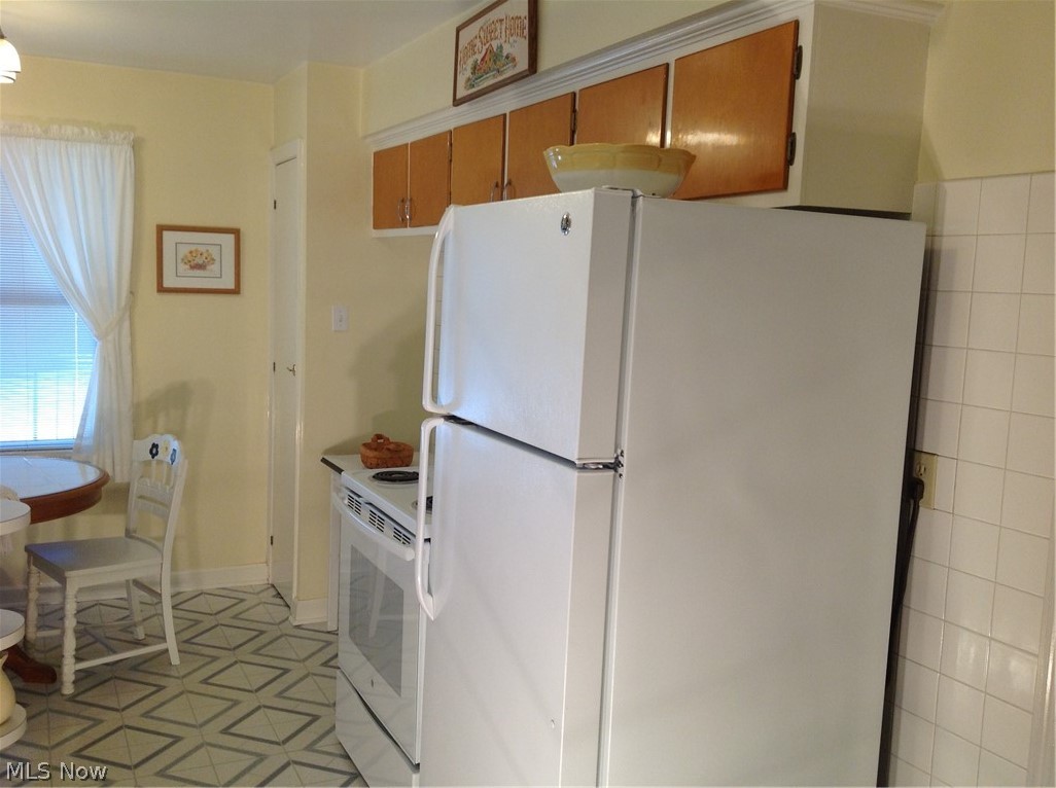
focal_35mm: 35
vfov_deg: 40.6
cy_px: 394
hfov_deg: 52.7
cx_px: 528
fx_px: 1066
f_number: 2.4
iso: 64
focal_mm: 4.28
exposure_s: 1/120
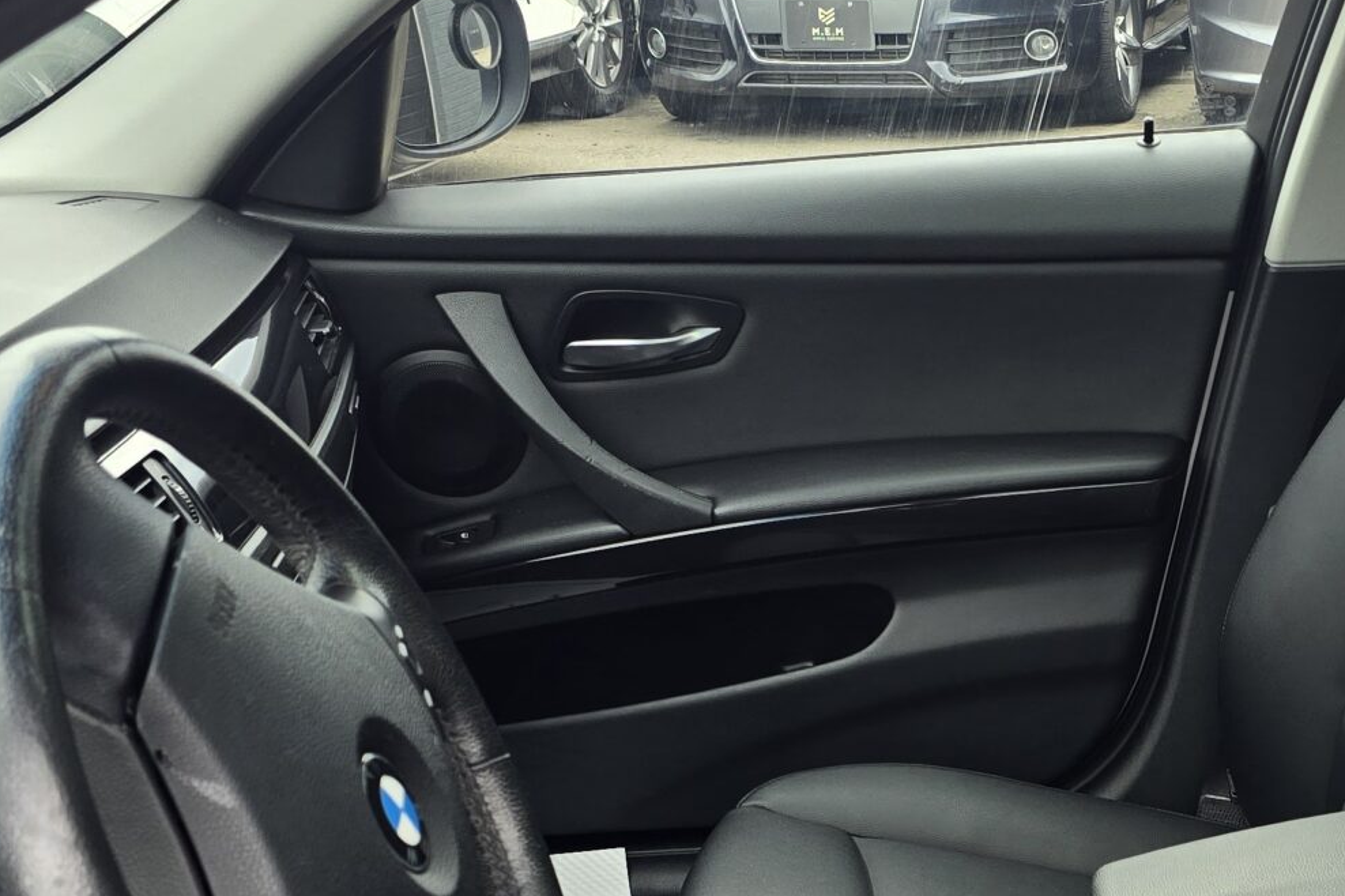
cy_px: 963
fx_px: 2315
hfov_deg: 31.0
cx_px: 1194
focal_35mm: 62
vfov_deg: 20.9
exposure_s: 1/180
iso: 40
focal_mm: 6.3
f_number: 1.7
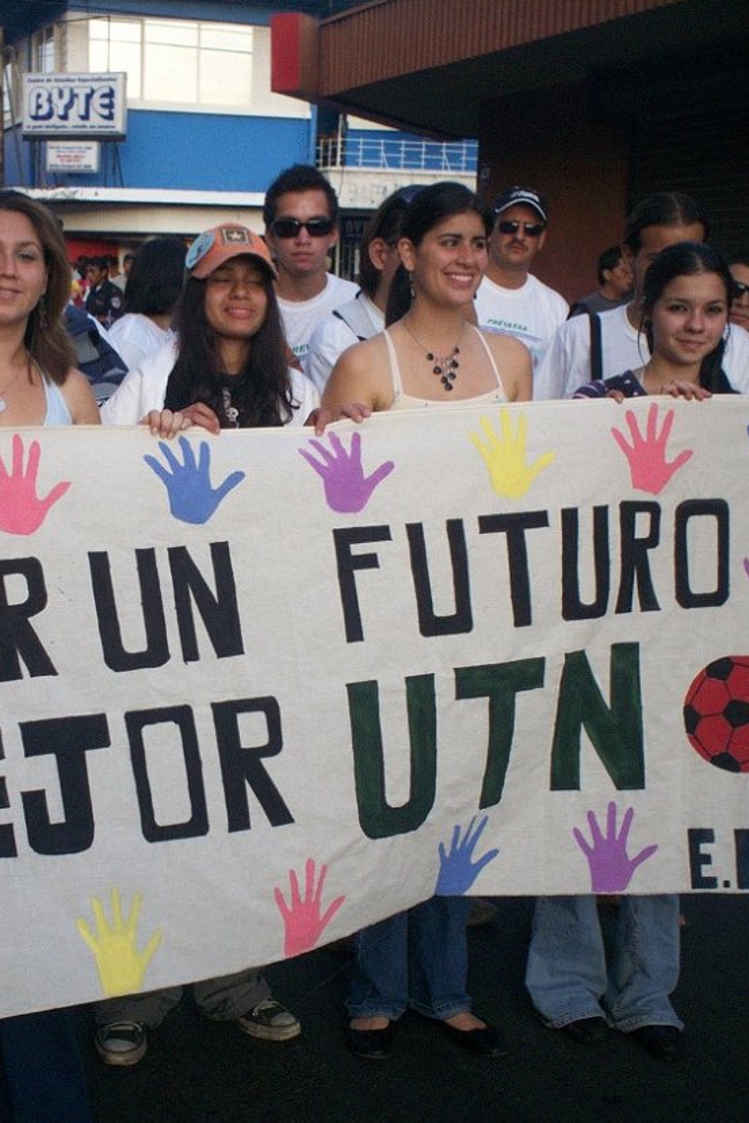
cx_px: 200
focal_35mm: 51
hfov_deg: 26.2
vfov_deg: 38.9
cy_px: 572
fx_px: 1591
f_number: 4.5
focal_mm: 6
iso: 100
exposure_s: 1/111
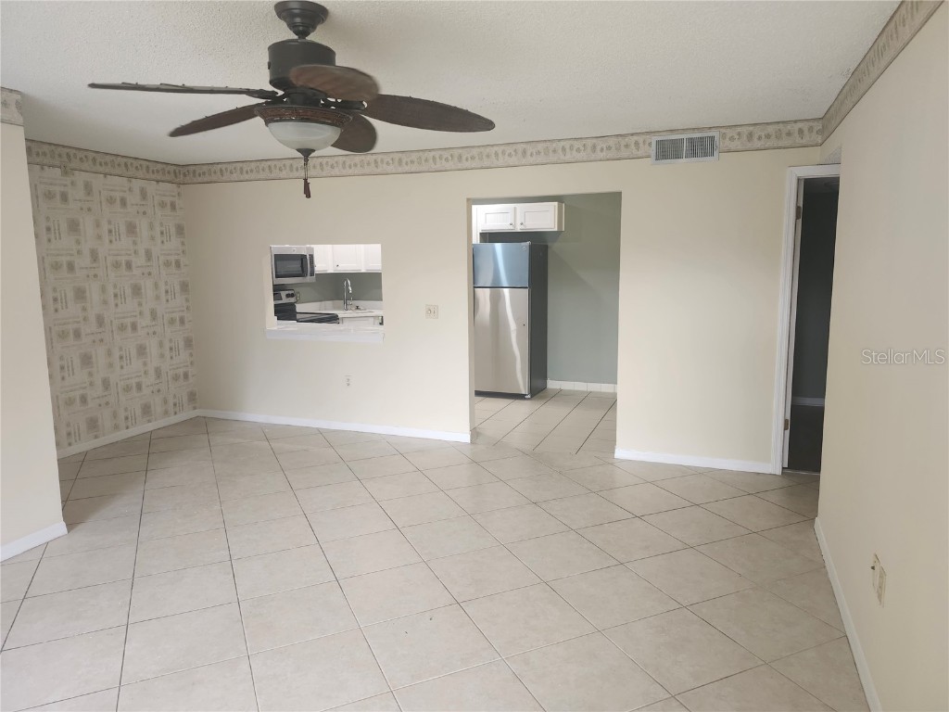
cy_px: 356
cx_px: 474
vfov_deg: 58.9
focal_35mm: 23
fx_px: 631
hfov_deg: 73.9
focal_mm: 5.54
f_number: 1.8
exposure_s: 1/120
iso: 160
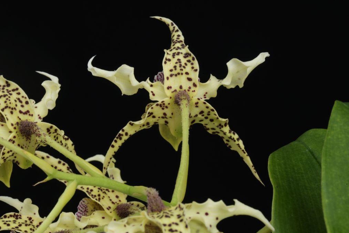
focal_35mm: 91
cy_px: 116
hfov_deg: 22.4
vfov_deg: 15.0
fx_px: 882
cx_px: 174
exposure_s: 1/6
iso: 400
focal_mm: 90
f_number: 32
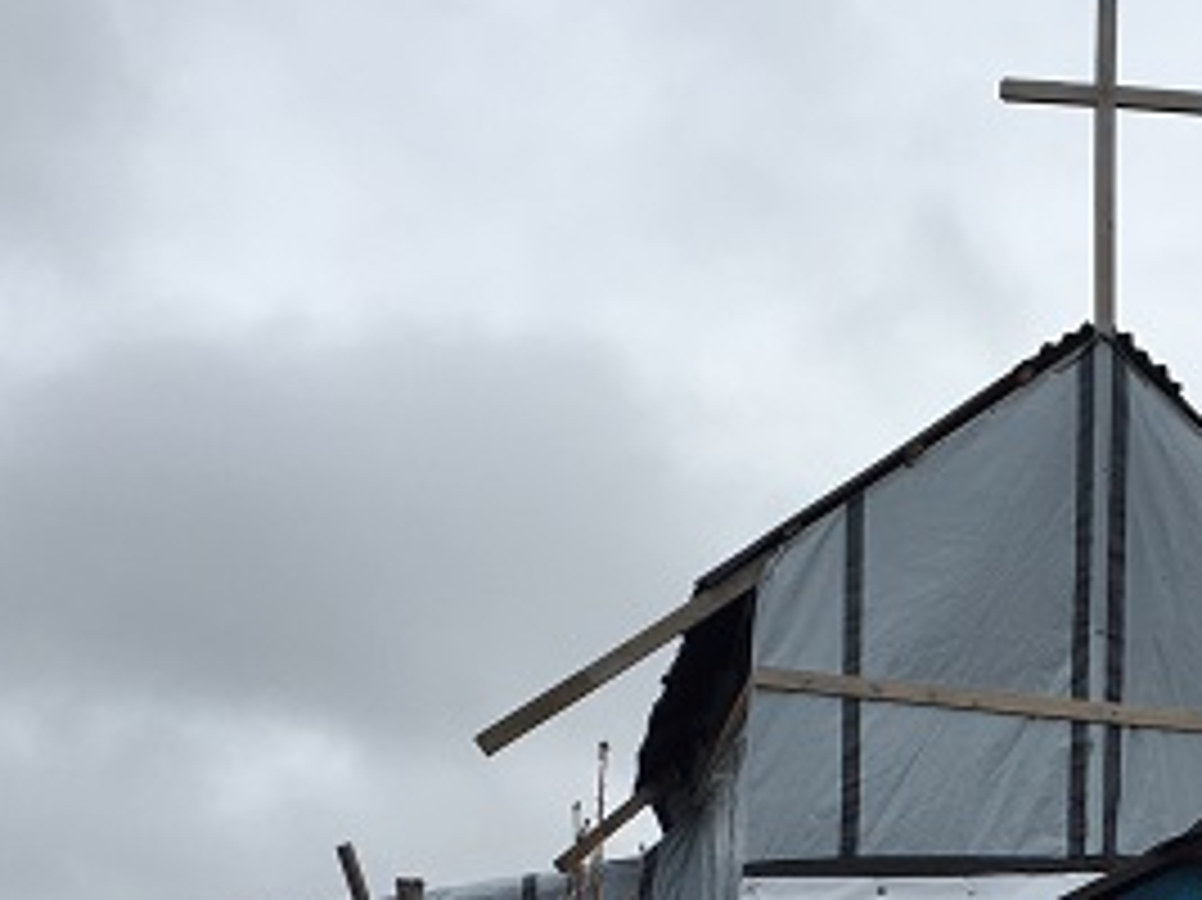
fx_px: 2464
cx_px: 1155
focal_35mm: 71
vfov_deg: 19.6
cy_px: 1053
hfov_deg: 26.2
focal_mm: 4.15
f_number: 2.2
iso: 32
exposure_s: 1/565
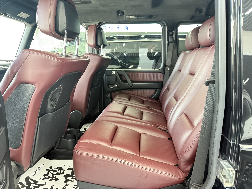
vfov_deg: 56.8
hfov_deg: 71.6
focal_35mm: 24
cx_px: 126
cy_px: 94
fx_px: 175
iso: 1250
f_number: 1.78
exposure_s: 1/30
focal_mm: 6.76
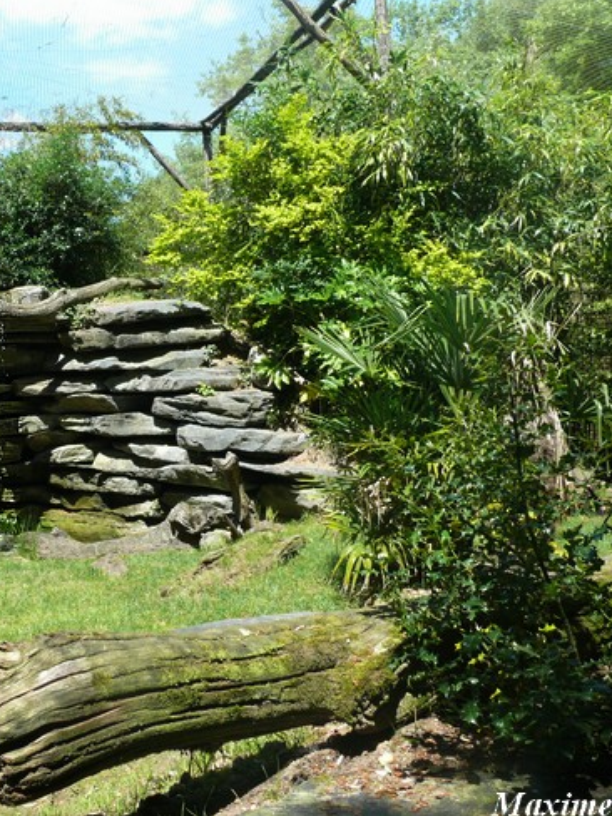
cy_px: 407
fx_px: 1108
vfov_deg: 40.4
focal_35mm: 47
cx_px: 71
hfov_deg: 29.7
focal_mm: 7.4
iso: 100
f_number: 4
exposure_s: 1/250
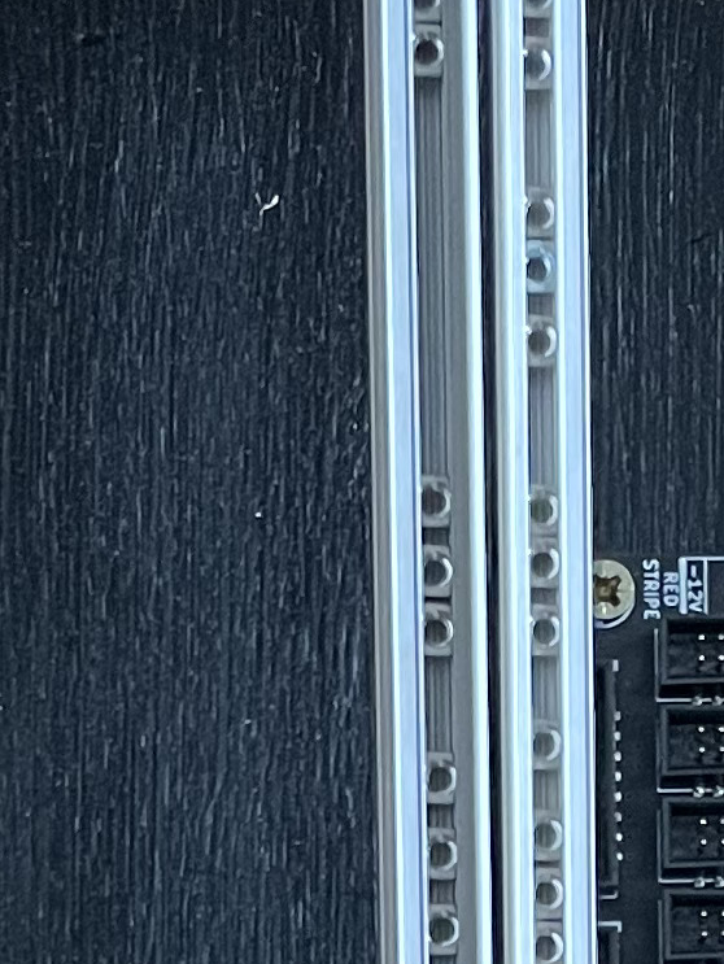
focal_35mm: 141
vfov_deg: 13.0
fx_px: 3929
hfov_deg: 10.5
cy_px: 1584
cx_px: 457
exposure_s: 1/60
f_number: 1.6
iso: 320
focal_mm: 4.2
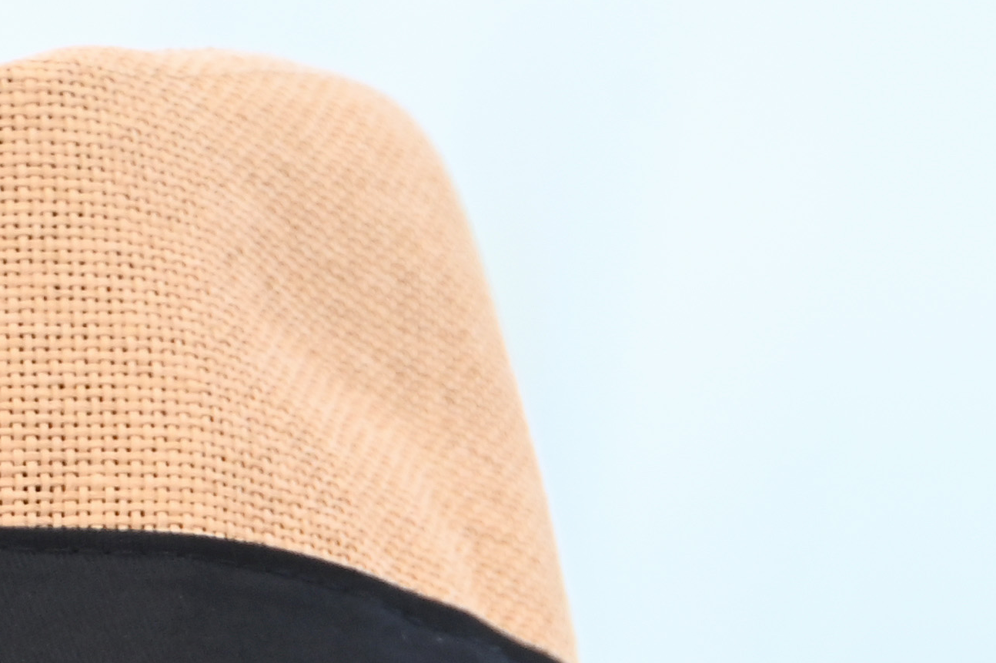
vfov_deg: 0.7
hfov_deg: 1.1
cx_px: 75
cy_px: 1362
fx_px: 51674
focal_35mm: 1869
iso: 640
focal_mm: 400
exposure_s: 1/1000
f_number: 5.6
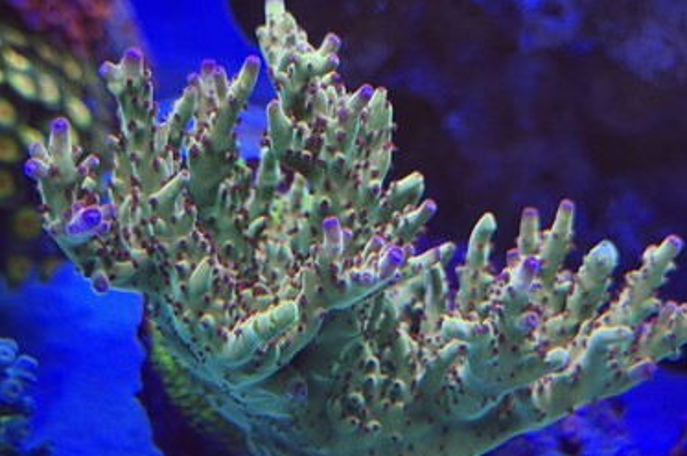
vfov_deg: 20.1
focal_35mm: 67
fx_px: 1277
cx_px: 344
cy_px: 355
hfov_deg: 30.1
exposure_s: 1/39
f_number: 1.78
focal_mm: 6.76
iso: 500
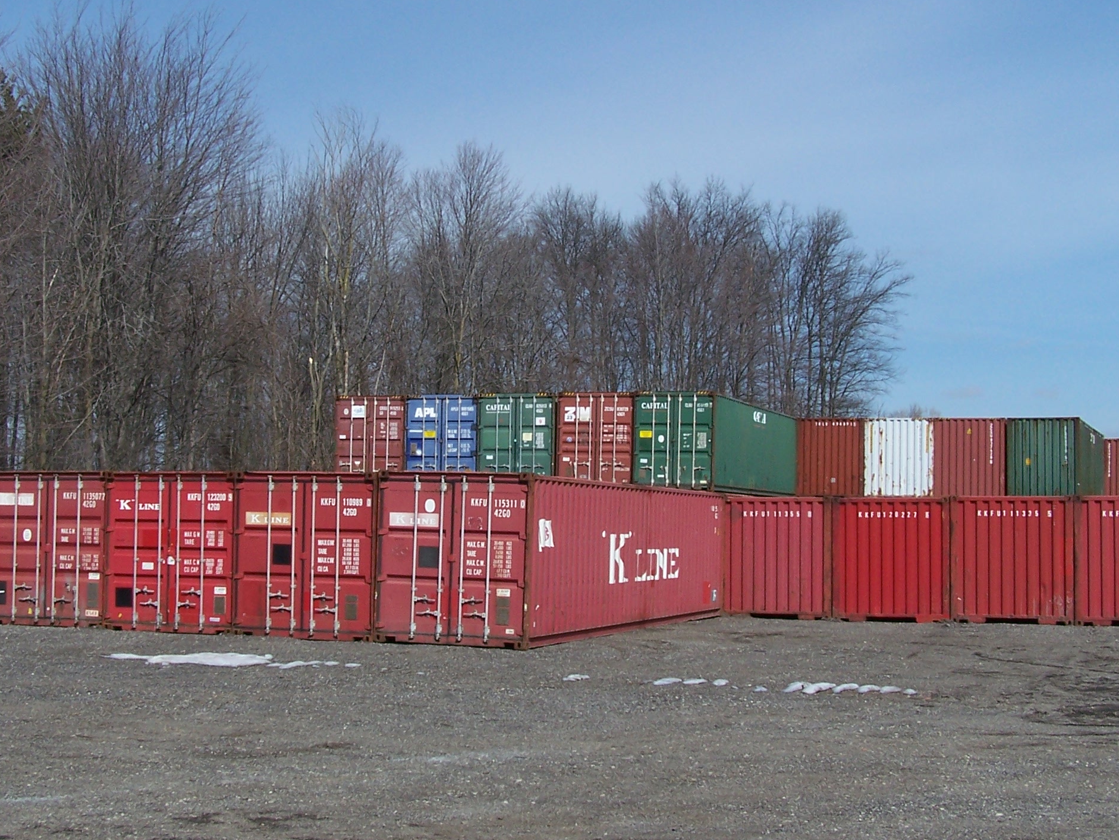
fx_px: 1681
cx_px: 531
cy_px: 395
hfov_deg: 36.8
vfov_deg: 28.0
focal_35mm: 52
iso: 80
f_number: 5.6
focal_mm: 6.3
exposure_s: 1/500
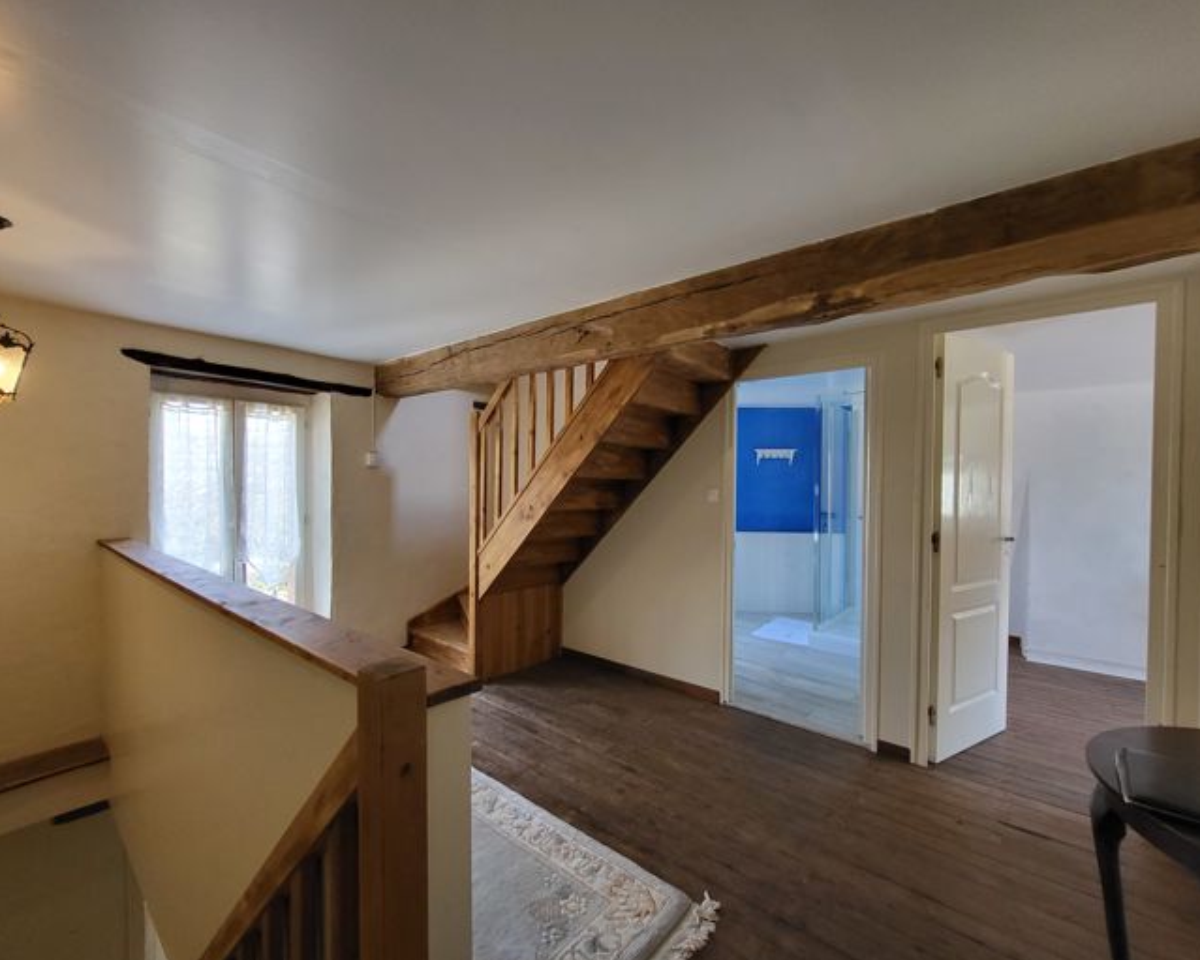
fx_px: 497
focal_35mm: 14
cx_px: 596
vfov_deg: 88.0
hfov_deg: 100.7
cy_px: 477
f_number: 2.2
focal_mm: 1.74
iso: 320
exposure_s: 1/50
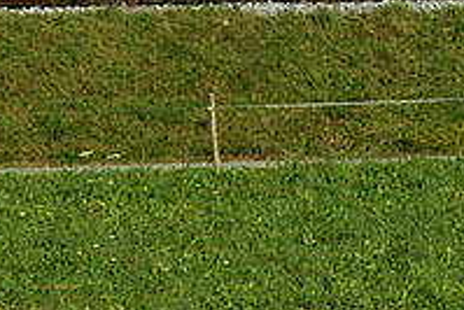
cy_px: -254
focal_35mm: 656
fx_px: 8455
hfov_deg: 3.1
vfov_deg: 2.1
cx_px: -35
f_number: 9
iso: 200
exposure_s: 1/500
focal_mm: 85
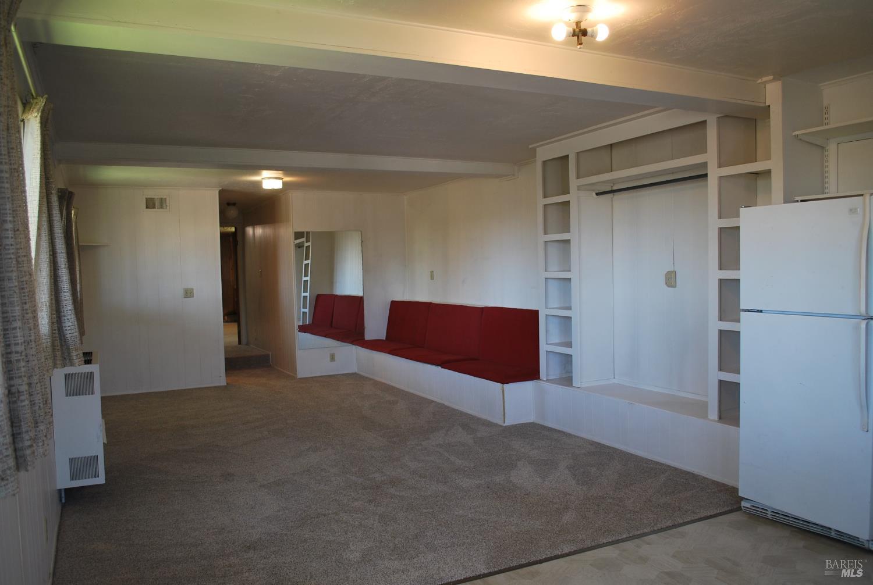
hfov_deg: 67.3
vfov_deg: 48.1
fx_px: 656
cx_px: 436
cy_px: 292
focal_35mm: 27
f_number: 3.5
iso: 200
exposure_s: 1/30
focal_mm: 18
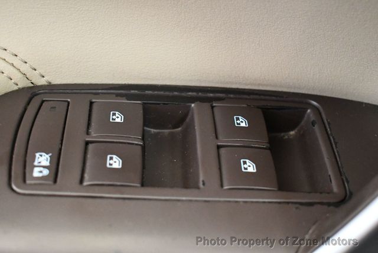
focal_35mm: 62
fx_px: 652
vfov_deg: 22.0
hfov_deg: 32.4
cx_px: 189
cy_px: 126
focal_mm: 31
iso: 5600
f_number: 4.2
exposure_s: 1/60
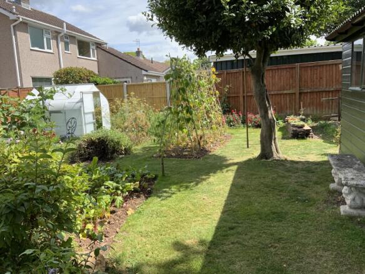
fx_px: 306
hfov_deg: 61.7
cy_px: 137
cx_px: 182
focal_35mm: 29
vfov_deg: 48.2
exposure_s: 1/842
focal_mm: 3
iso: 16
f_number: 1.8
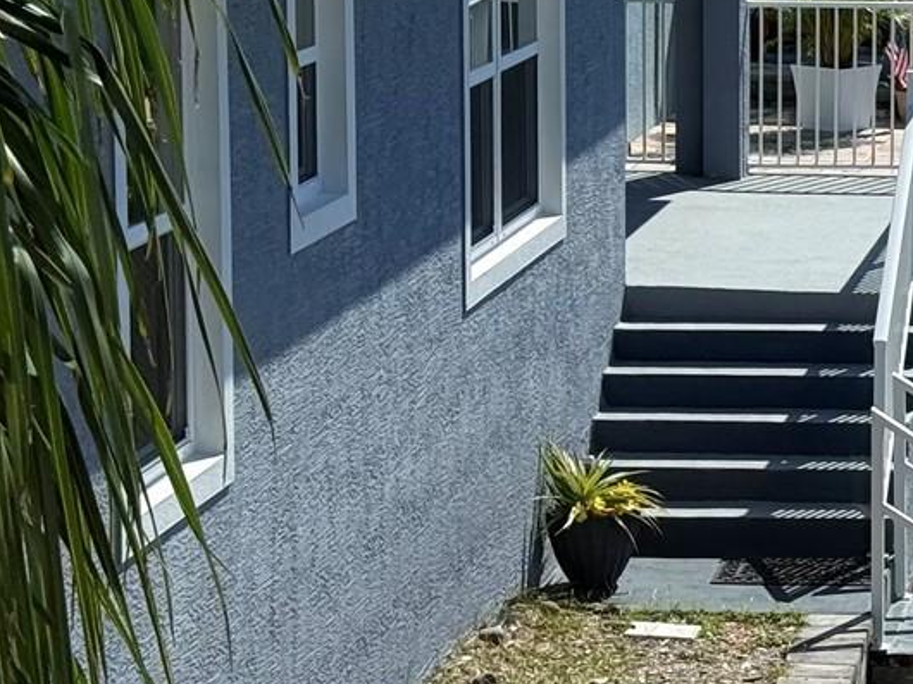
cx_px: 1180
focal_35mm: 145
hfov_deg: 13.2
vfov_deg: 10.2
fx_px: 3823
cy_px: 74
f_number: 1.78
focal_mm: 6.76
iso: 100
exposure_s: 1/8772
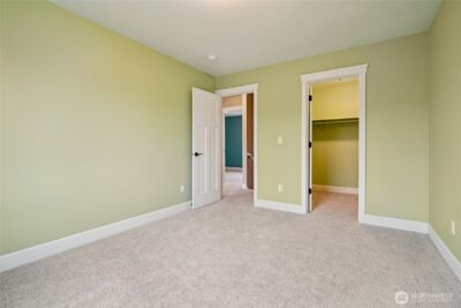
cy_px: 154
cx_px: 230
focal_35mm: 16
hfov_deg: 96.7
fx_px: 205
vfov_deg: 73.8
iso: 1600
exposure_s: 1/25
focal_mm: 16
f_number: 8
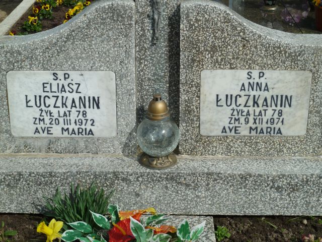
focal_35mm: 67
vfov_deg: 21.9
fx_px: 623
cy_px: 121
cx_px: 161
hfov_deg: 29.0
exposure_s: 1/500
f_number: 5.6
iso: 80
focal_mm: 11
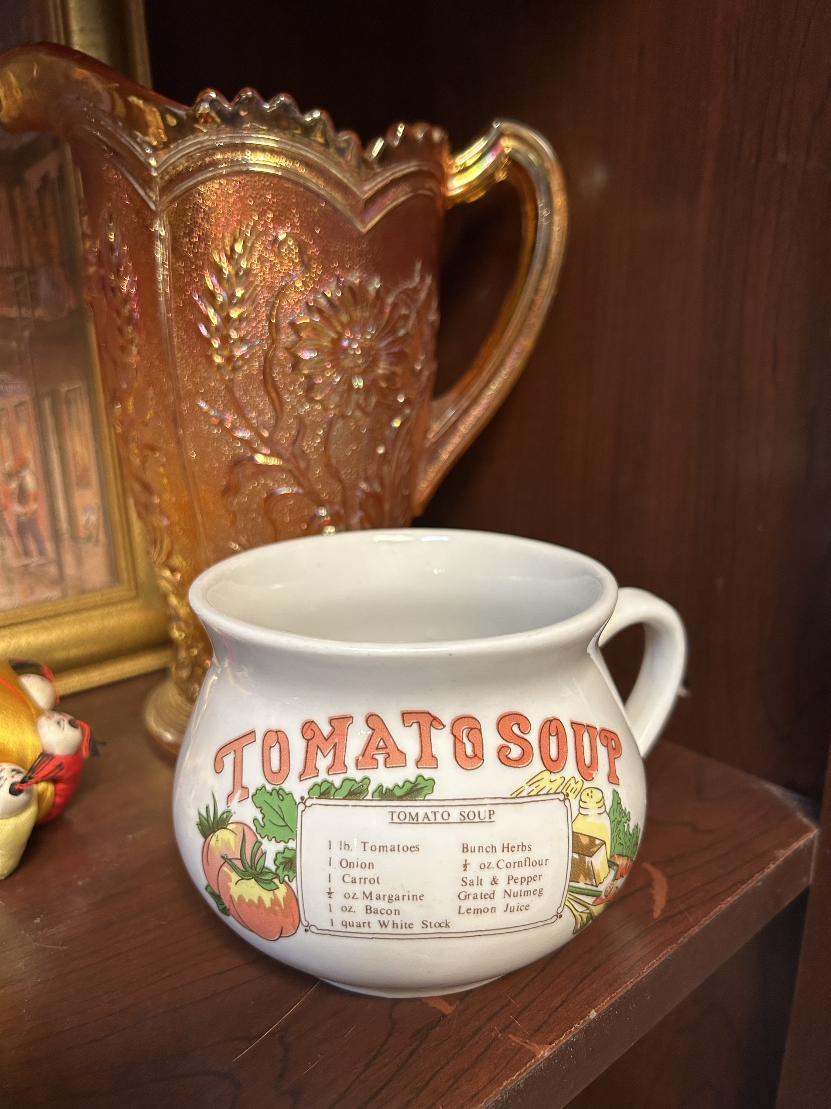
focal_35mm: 26
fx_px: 832
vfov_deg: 67.3
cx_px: 416
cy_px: 554
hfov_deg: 53.1
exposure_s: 1/60
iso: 320
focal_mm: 5.7
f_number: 1.5
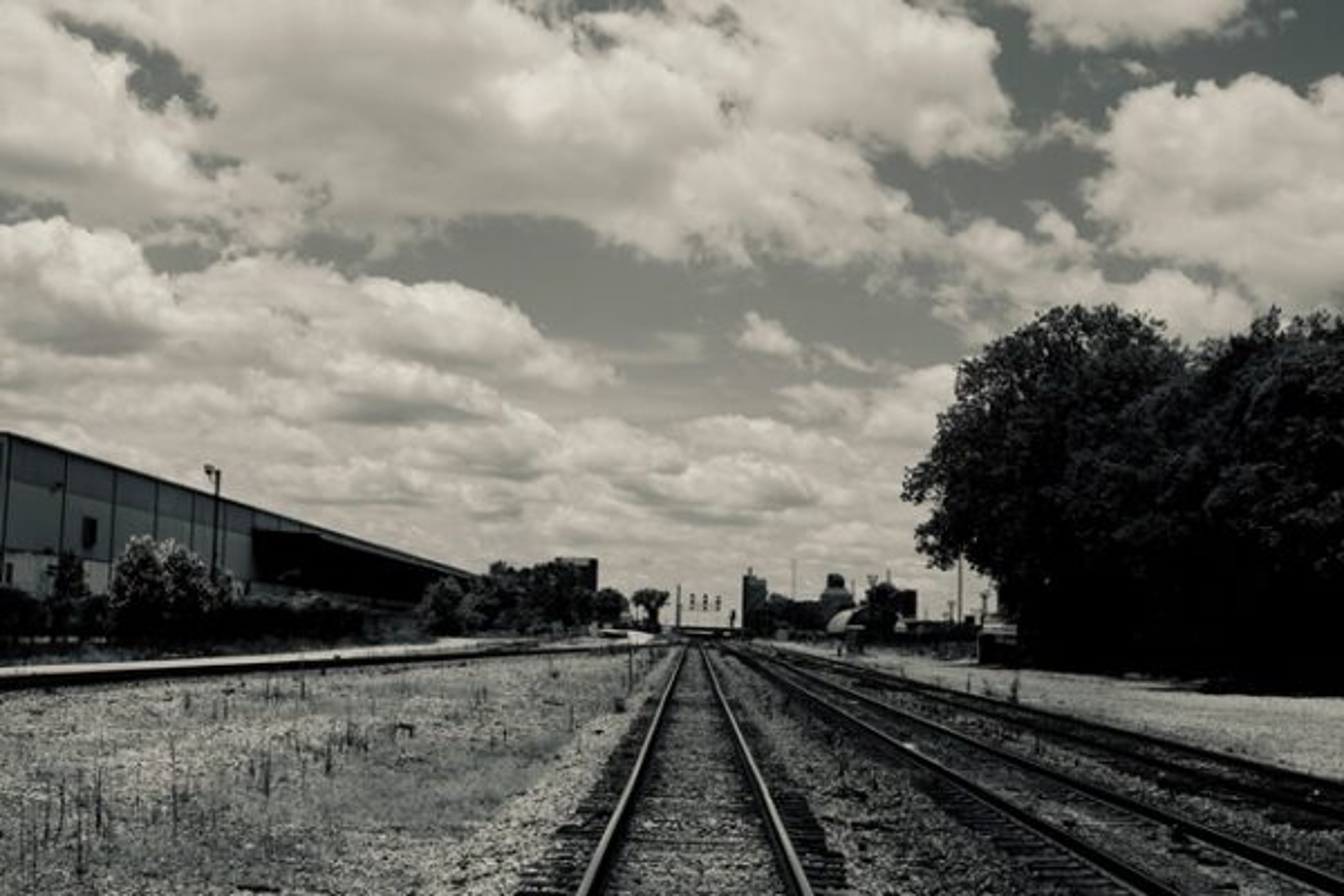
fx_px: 1568
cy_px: 448
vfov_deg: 31.9
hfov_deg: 46.4
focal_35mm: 42
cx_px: 672
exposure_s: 1/2500
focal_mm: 28
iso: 400
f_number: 9
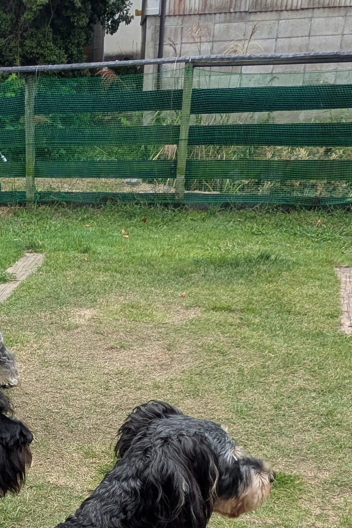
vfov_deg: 37.8
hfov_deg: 26.1
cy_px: 472
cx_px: 0
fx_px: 719
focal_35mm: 49
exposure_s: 1/452
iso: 43
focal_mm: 1.83
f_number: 2.2
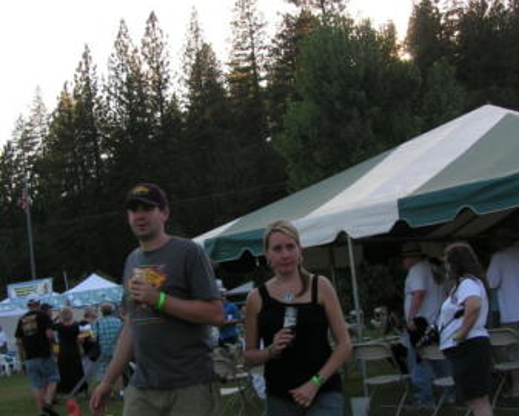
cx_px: 262
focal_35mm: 55
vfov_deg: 27.6
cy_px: 220
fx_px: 845
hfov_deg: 34.1
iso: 50
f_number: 5.6
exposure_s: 1/100
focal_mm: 5.8
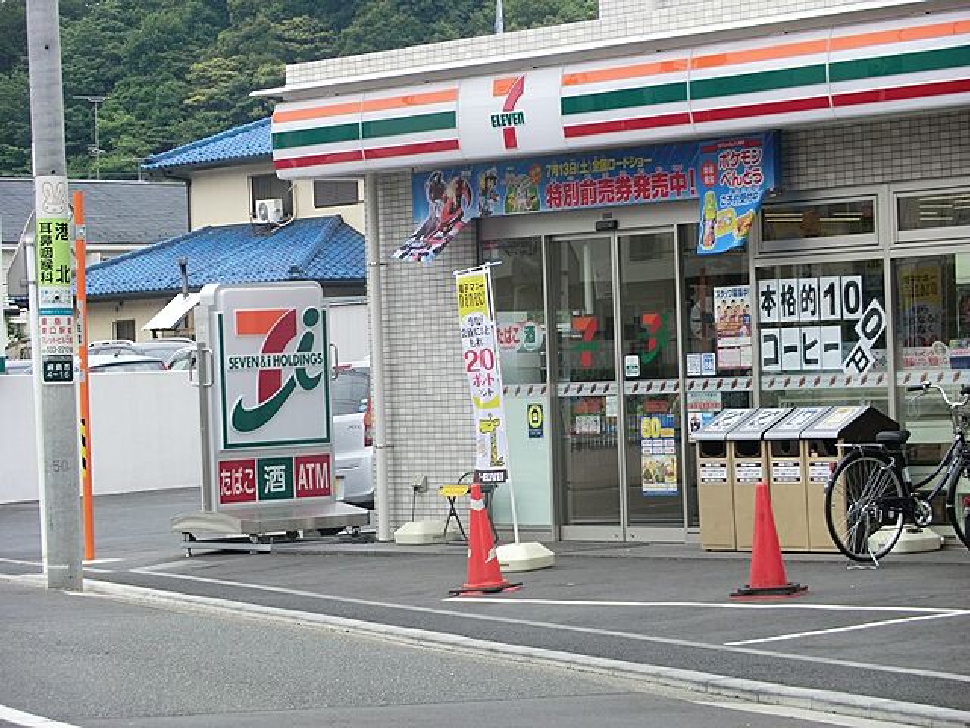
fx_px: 4063
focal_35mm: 145
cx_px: 485
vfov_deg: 10.2
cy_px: 364
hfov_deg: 13.6
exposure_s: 1/200
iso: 80
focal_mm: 25.9
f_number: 4.6
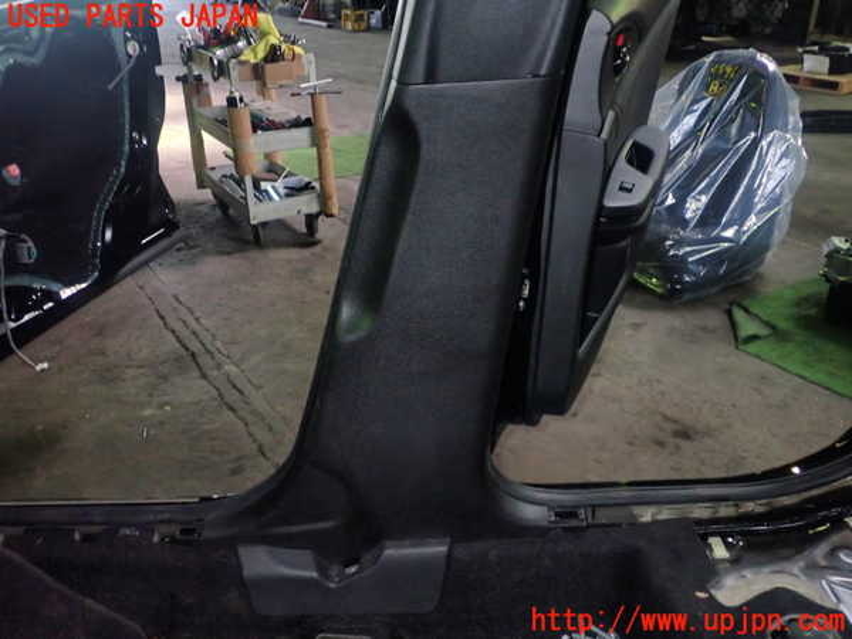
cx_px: 426
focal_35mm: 30
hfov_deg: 60.0
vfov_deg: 46.8
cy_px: 320
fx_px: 738
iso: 400
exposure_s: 1/30
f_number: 6.3
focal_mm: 5.4
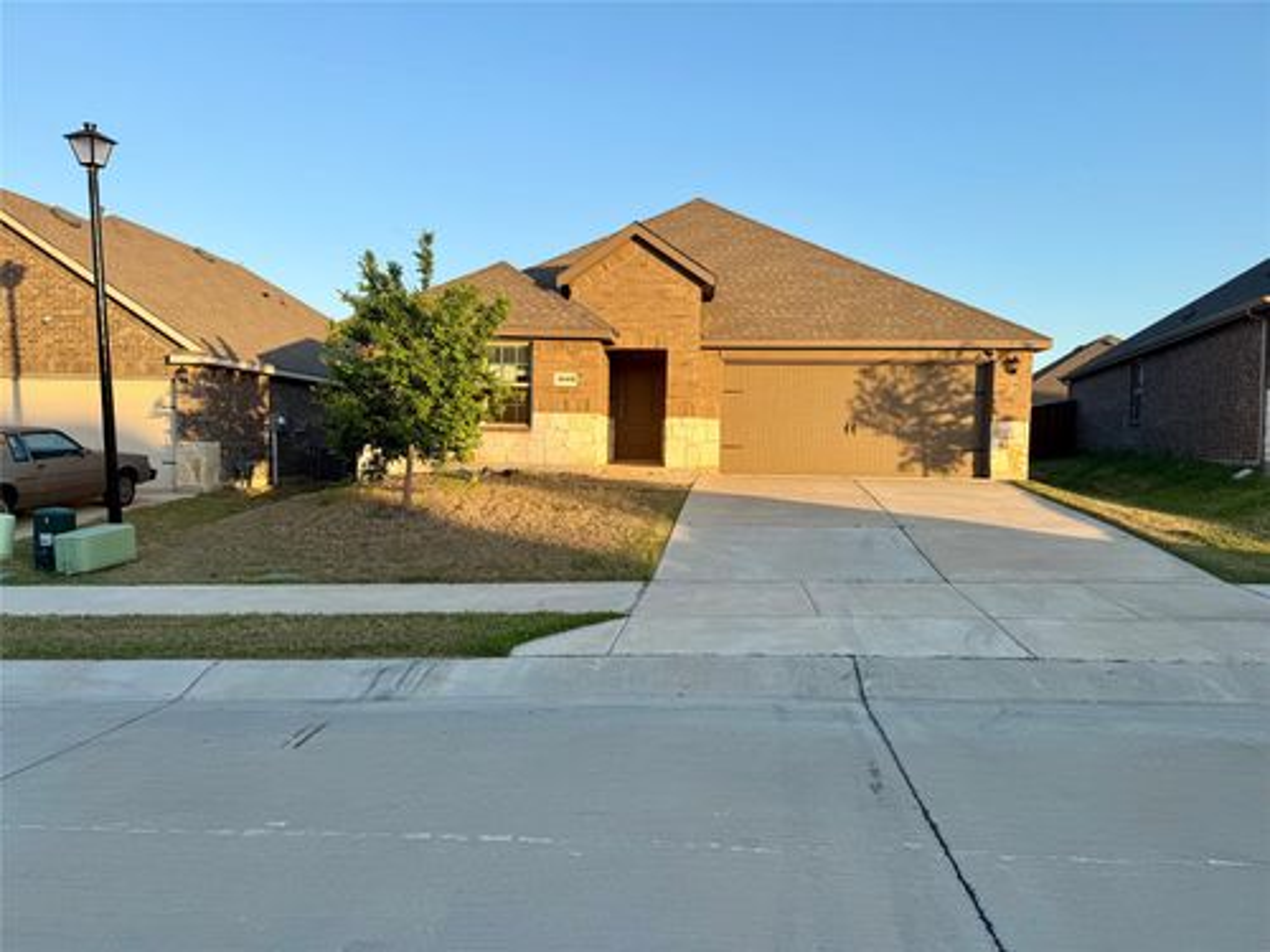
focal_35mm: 24
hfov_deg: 71.6
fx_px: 881
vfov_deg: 56.8
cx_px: 635
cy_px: 476
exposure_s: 1/1292
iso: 80
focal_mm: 6.76
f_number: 1.78
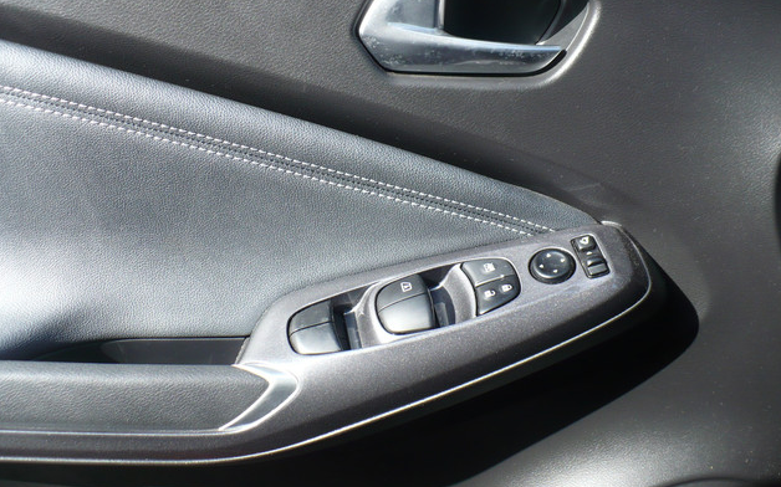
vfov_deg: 31.9
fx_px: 851
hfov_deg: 49.3
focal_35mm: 40
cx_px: 384
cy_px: 222
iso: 100
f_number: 2.8
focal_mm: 6.1
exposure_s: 1/250
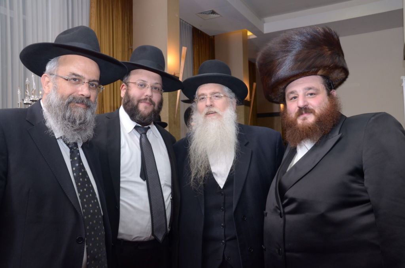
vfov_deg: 41.5
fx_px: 354
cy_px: 134
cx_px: 202
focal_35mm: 32
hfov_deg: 59.6
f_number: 6.3
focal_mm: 21
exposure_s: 1/160
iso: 800
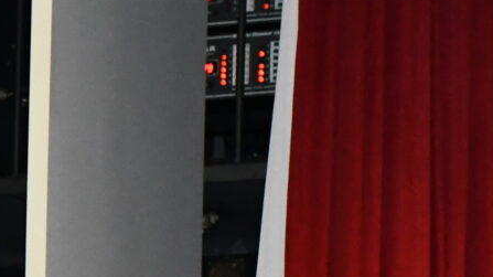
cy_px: 548
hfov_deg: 6.5
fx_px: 4234
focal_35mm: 324
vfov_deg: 3.7
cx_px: -469
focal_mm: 48
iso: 3200
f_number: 4.5
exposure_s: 1/60
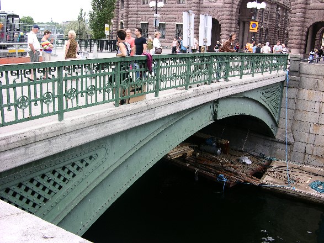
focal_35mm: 35
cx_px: 162
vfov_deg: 40.7
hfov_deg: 52.6
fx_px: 328
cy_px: 122
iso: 50
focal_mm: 8.9
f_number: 3.5
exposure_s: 1/34.7
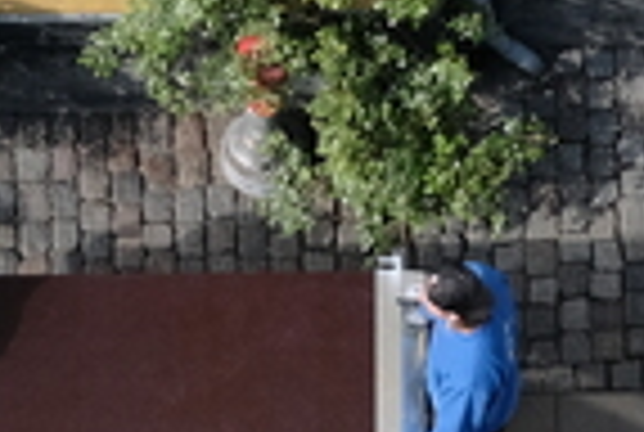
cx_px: 14
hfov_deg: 1.9
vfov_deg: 1.3
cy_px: 592
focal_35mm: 1071
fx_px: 19199
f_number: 5.6
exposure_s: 1/950
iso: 640
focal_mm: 100
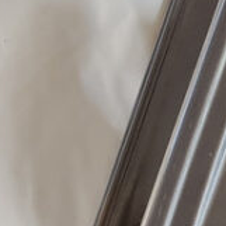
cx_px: 696
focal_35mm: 200
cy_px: 21
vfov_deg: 8.7
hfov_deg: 7.6
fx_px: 1477
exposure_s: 1/100
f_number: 1.8
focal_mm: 5.4
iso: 100
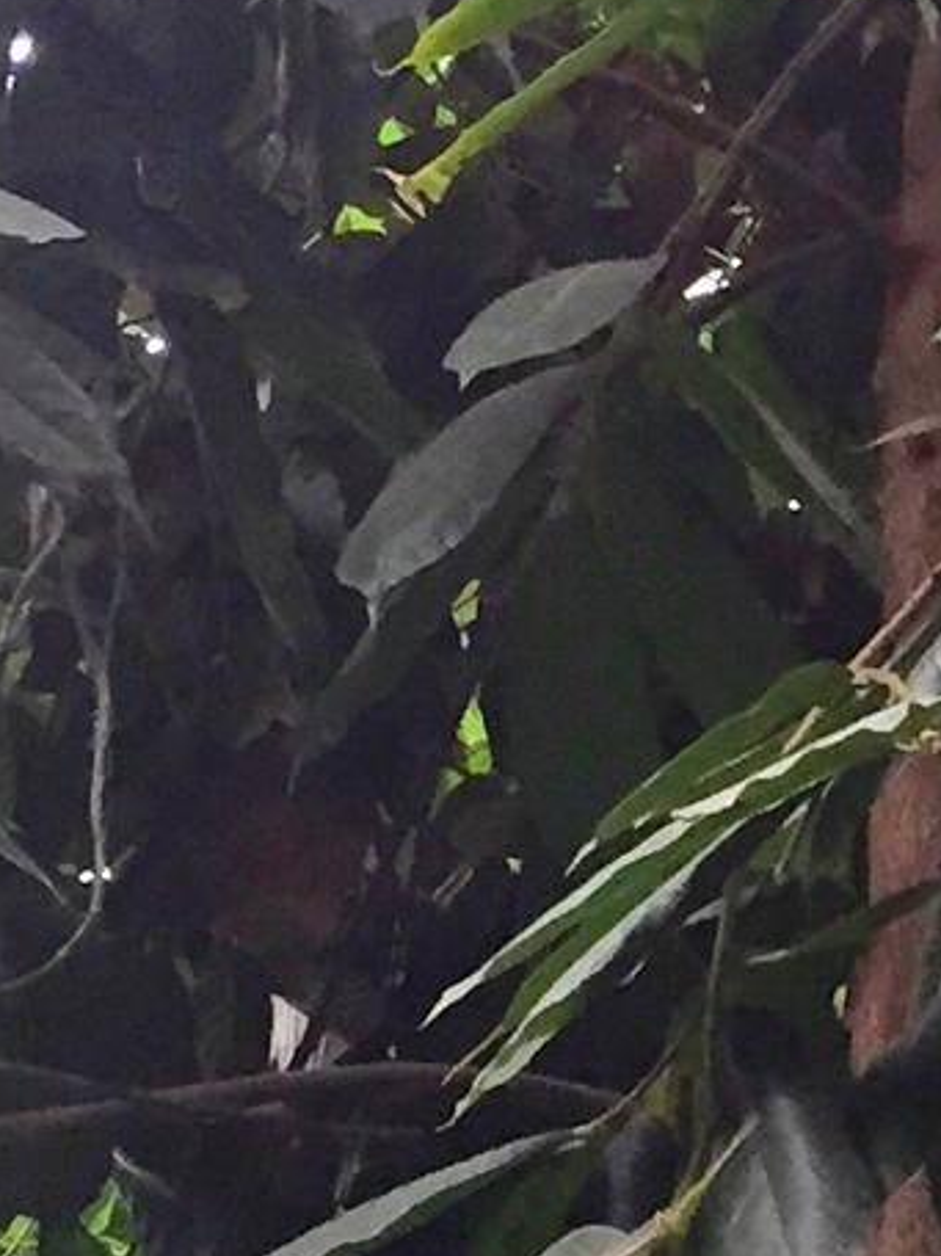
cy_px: 901
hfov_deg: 8.3
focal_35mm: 174
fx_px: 6310
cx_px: 1474
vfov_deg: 11.3
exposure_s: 1/33
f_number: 2.2
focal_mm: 4.15
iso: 80
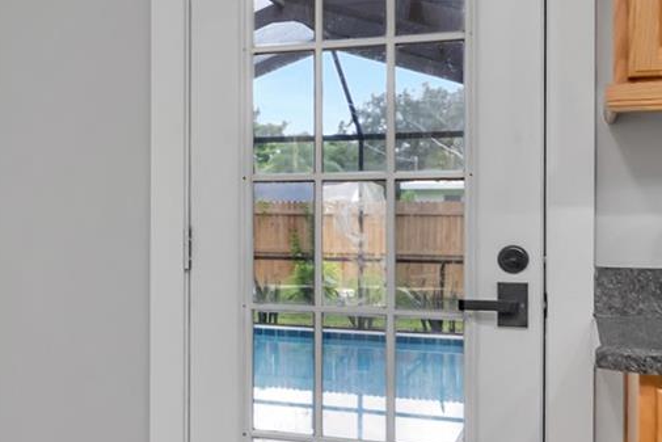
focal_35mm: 57
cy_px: 214
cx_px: -72
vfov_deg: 23.8
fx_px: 1048
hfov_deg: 31.1
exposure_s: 1/60
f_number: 7.1
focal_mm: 12
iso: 800
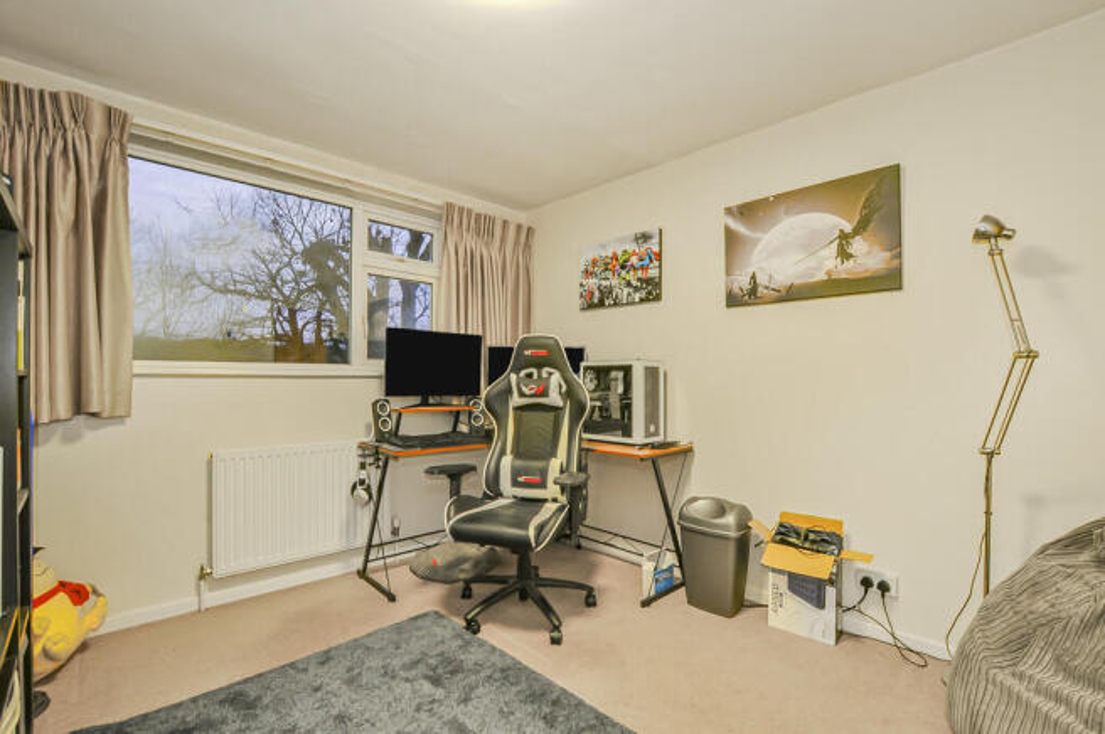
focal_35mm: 15
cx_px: 552
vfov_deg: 77.2
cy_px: 367
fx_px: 460
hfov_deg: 100.4
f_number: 13
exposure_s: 1.3
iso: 250
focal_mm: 10
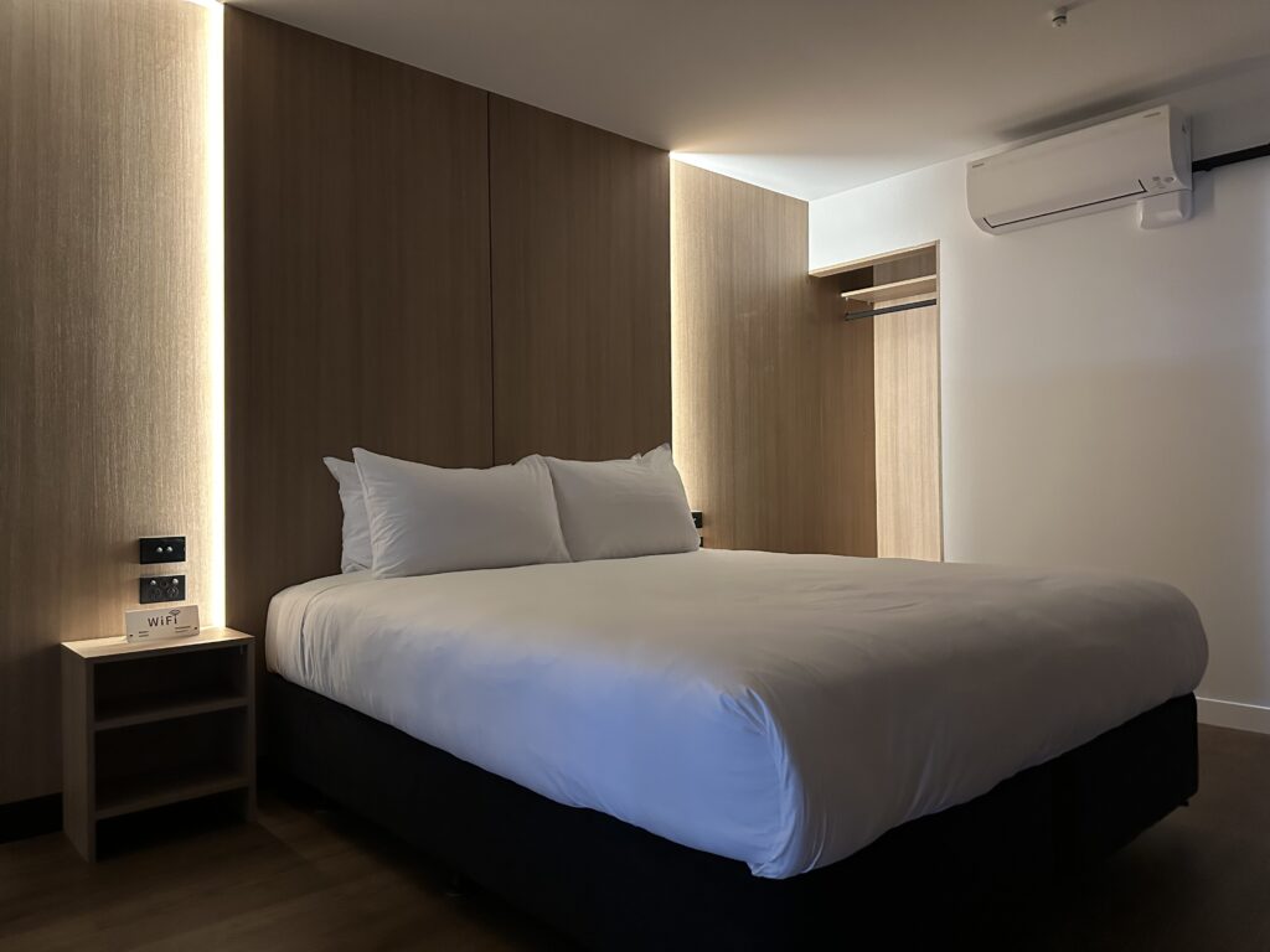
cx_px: 635
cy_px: 476
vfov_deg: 56.8
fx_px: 881
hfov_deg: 71.6
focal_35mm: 24
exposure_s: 1/45
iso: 1000
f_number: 1.78
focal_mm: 6.86
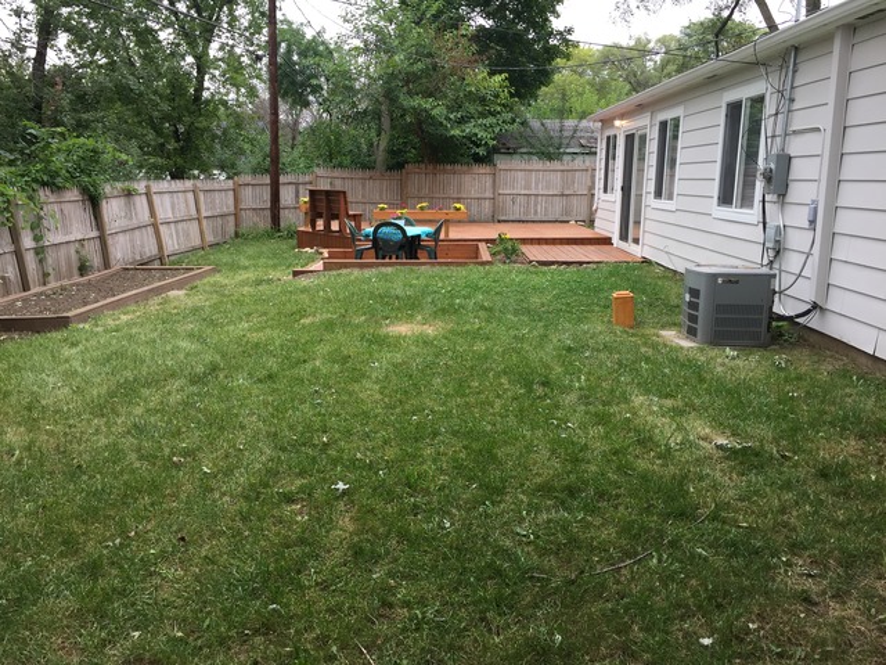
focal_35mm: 29
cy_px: 332
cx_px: 443
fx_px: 742
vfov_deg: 48.2
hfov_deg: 61.7
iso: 32
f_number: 2.2
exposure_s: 1/176
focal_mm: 4.15
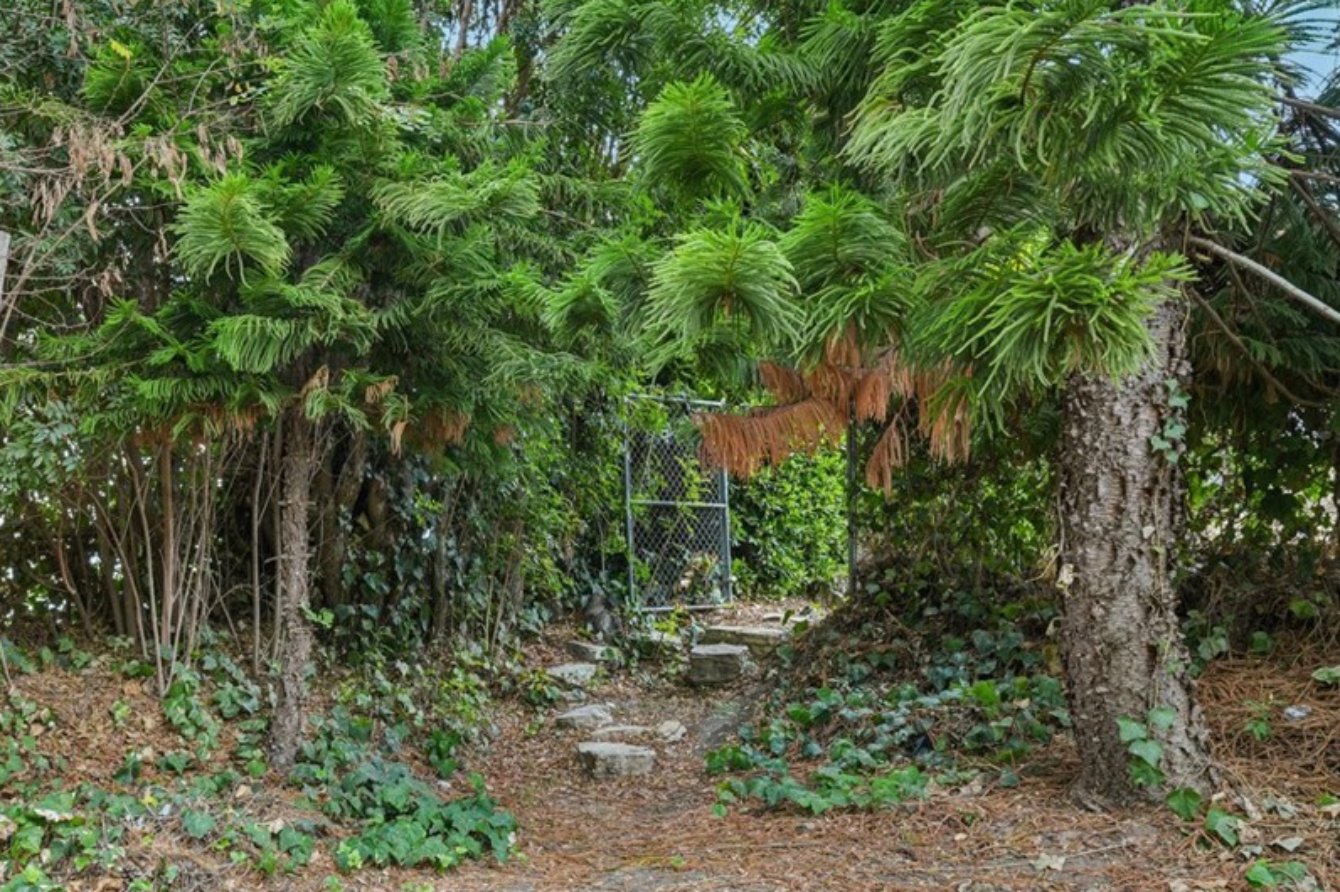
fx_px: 1339
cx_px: 488
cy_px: 559
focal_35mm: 36
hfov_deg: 52.5
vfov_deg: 36.6
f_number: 8
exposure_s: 1/30
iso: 320
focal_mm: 28
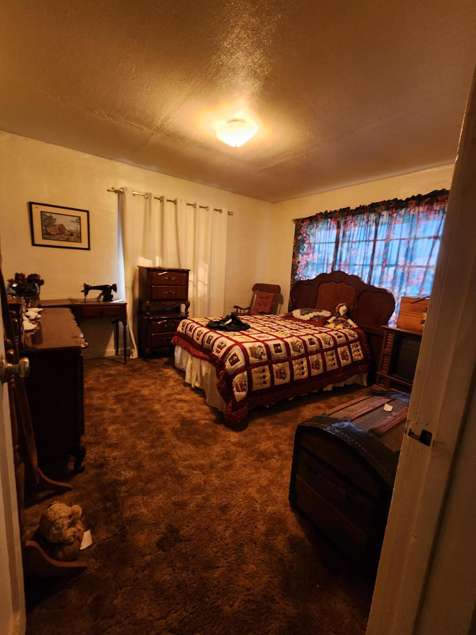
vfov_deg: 106.2
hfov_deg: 89.9
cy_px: 318
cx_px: 238
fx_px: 238
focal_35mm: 13
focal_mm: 2.2
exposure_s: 1/30
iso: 320
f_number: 2.2
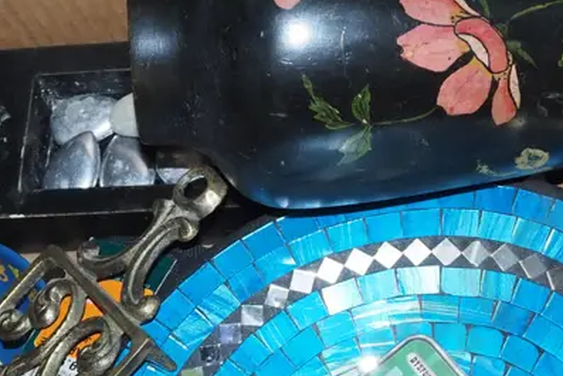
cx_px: 386
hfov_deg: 19.9
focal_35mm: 102
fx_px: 1596
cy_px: 372
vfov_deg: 13.3
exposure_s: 1/160
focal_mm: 19
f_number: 5.6
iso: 1600
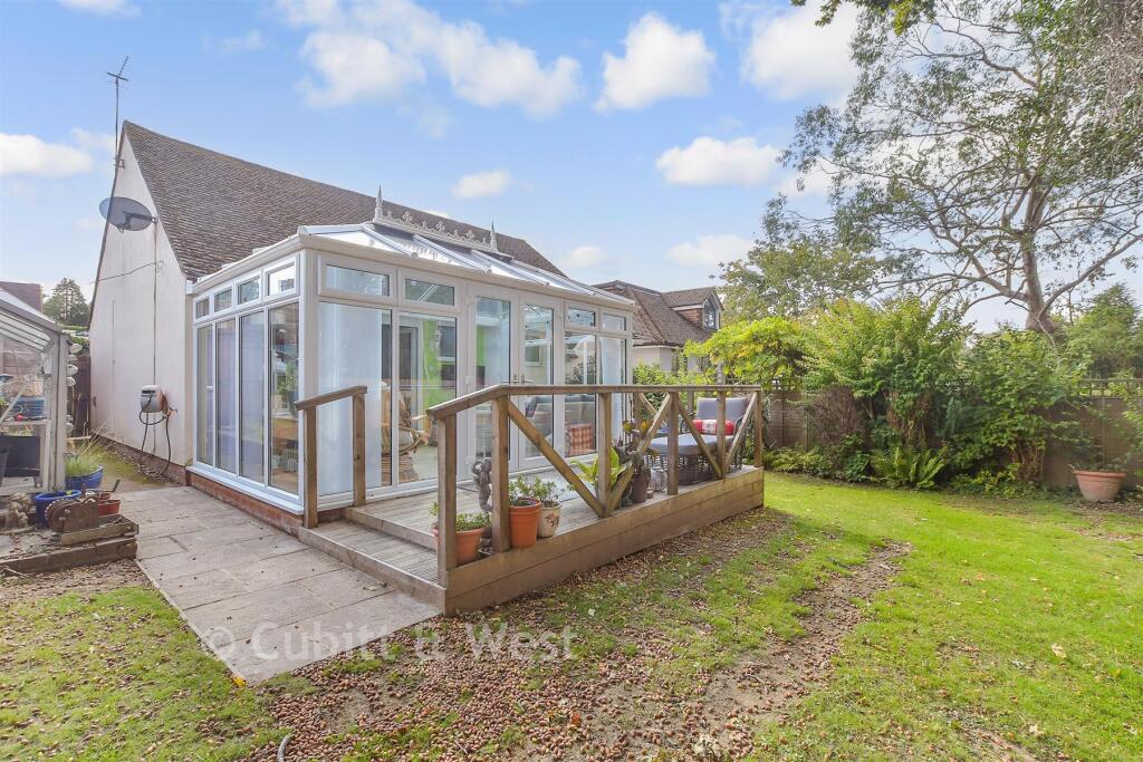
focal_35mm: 15
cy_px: 381
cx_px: 572
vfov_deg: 77.3
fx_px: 476
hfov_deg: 100.4
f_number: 8
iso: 160
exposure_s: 1/100
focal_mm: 10
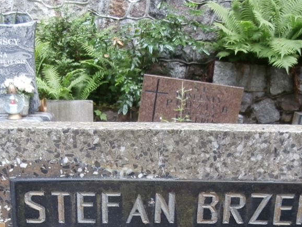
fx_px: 462
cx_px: 125
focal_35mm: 53
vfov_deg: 25.6
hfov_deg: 36.1
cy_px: 245
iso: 125
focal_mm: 4.2
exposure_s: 1/30
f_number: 3
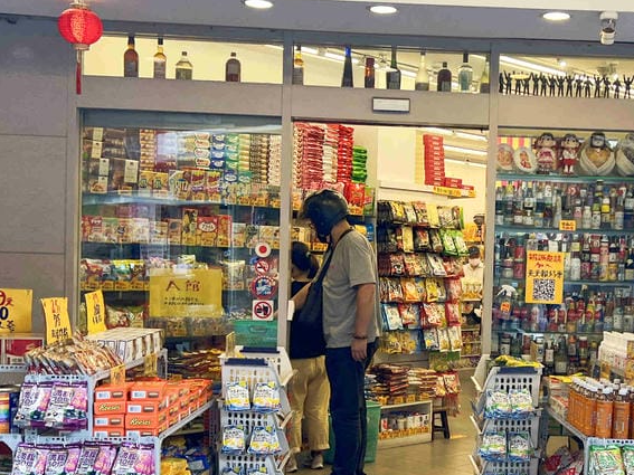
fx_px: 1007
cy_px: 288
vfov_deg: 26.5
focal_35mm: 55
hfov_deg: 34.4
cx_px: 454
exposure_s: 1/160
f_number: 1.5
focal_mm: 5.7
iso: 50
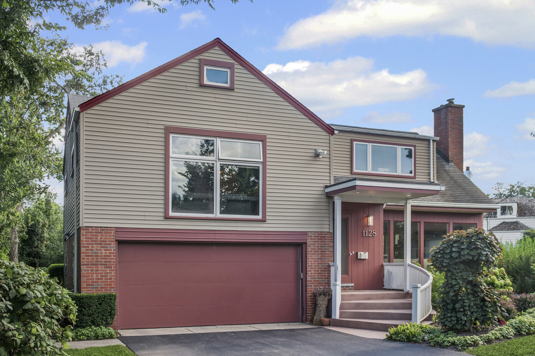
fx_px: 520
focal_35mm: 35
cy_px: 178
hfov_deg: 54.5
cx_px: 268
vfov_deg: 37.8
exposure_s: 1/125
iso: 200
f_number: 8
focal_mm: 35
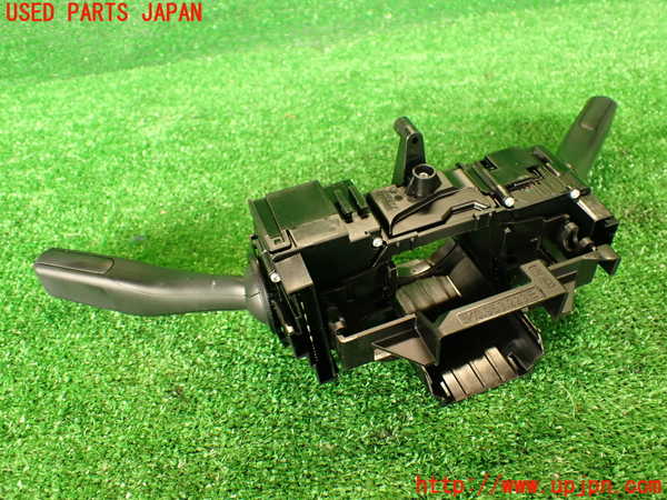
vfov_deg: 46.8
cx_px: 334
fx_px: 578
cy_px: 250
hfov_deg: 60.0
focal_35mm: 30
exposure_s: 1/30
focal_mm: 5.4
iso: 250
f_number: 2.3
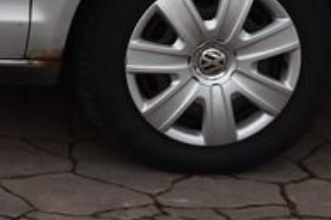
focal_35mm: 164
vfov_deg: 8.1
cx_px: -331
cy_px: -133
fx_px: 1507
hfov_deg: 11.3
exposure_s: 1/250
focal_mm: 31
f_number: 8
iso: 500
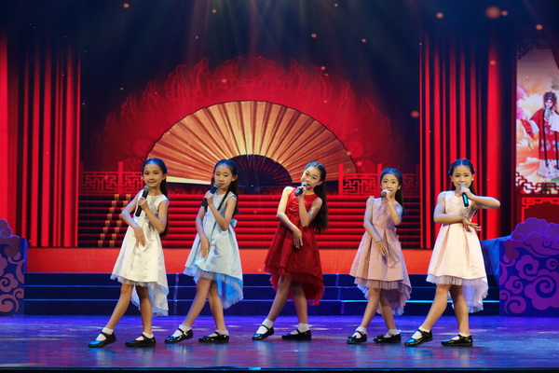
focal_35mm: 84
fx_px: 1304
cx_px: 280
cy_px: 186
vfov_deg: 16.3
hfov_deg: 24.2
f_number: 5.6
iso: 800
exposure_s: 1/100
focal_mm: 31.15
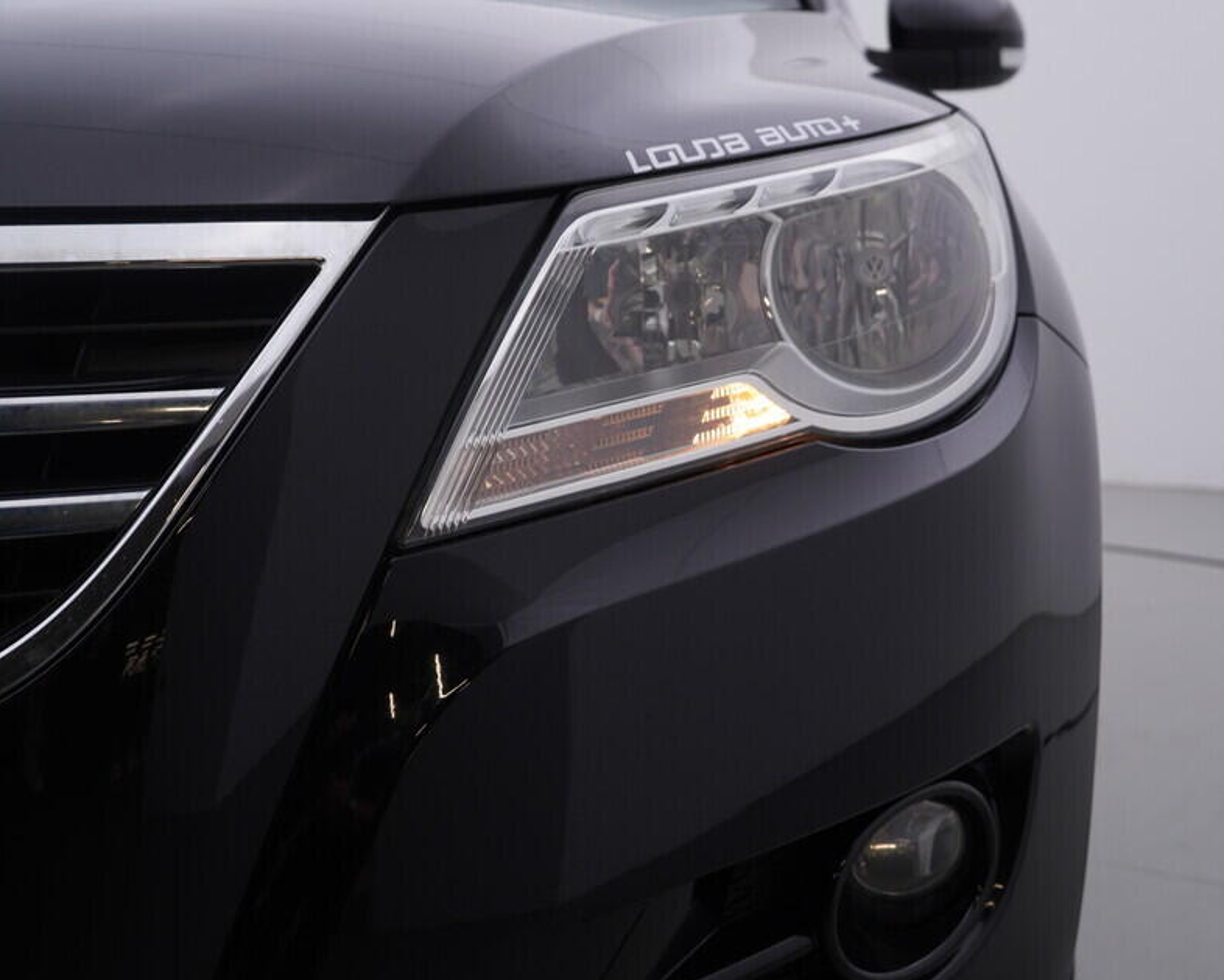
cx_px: 696
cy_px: 482
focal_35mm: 44
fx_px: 1594
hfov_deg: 41.9
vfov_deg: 34.2
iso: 125
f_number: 4.5
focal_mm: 24
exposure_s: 1/100
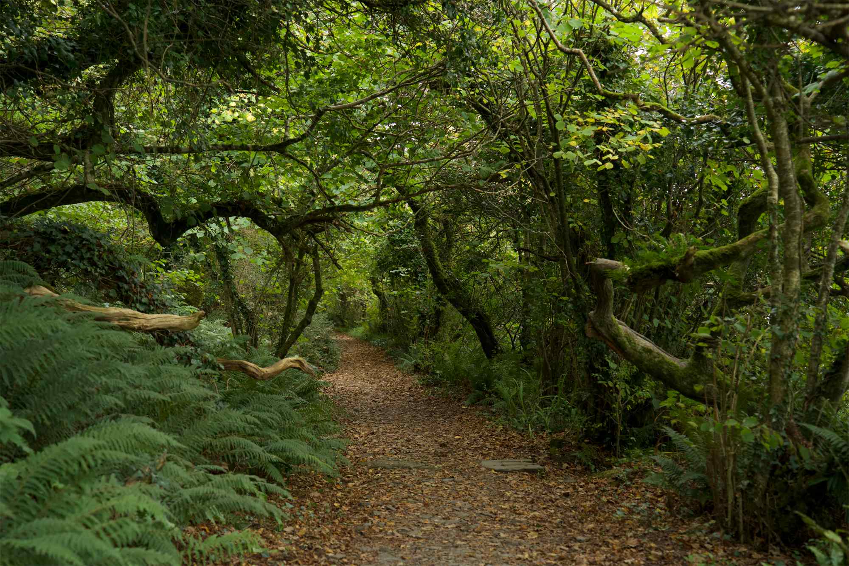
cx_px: 424
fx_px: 1533
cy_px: 283
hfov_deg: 31.0
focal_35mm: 65
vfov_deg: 20.9
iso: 1250
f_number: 4
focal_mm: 65
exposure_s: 1/320
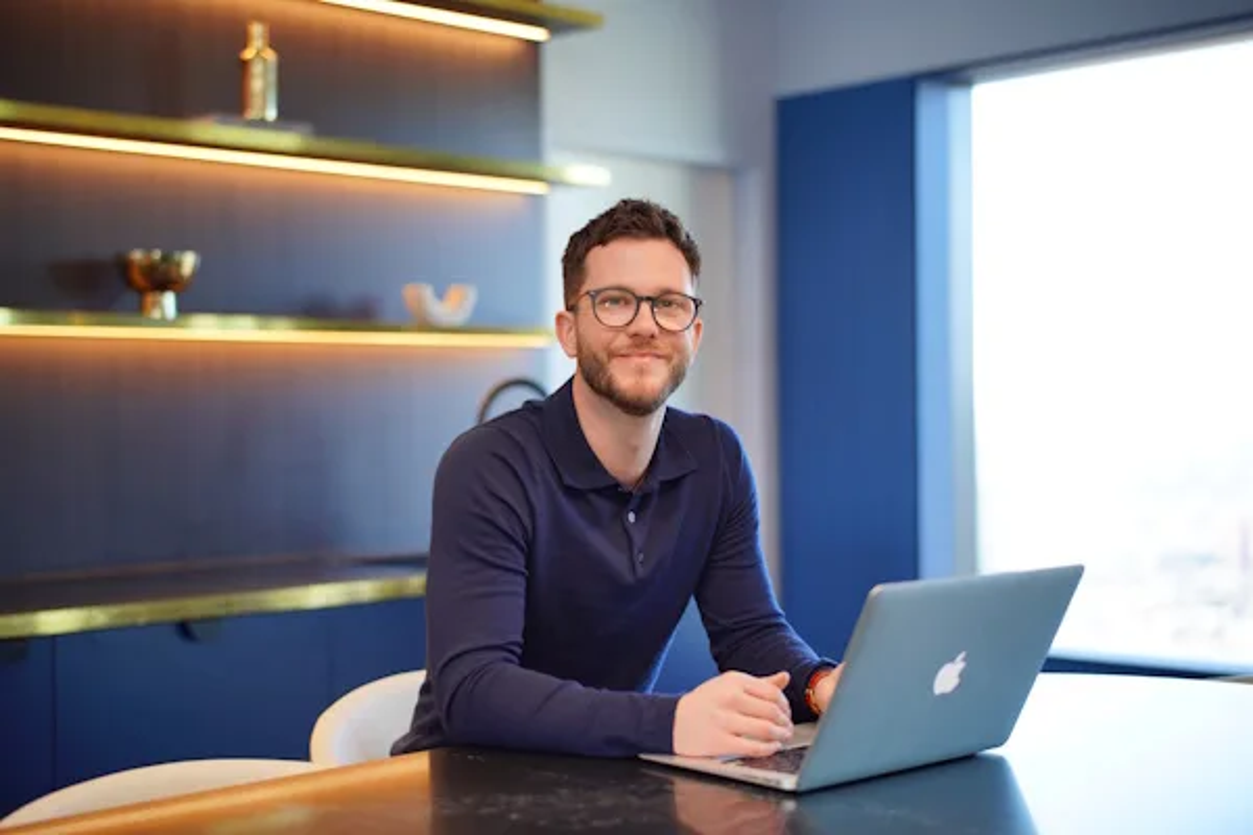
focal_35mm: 50
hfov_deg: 39.6
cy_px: 418
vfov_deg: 27.0
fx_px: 1740
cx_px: 626
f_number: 1.6
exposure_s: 1/160
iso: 160
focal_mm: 50
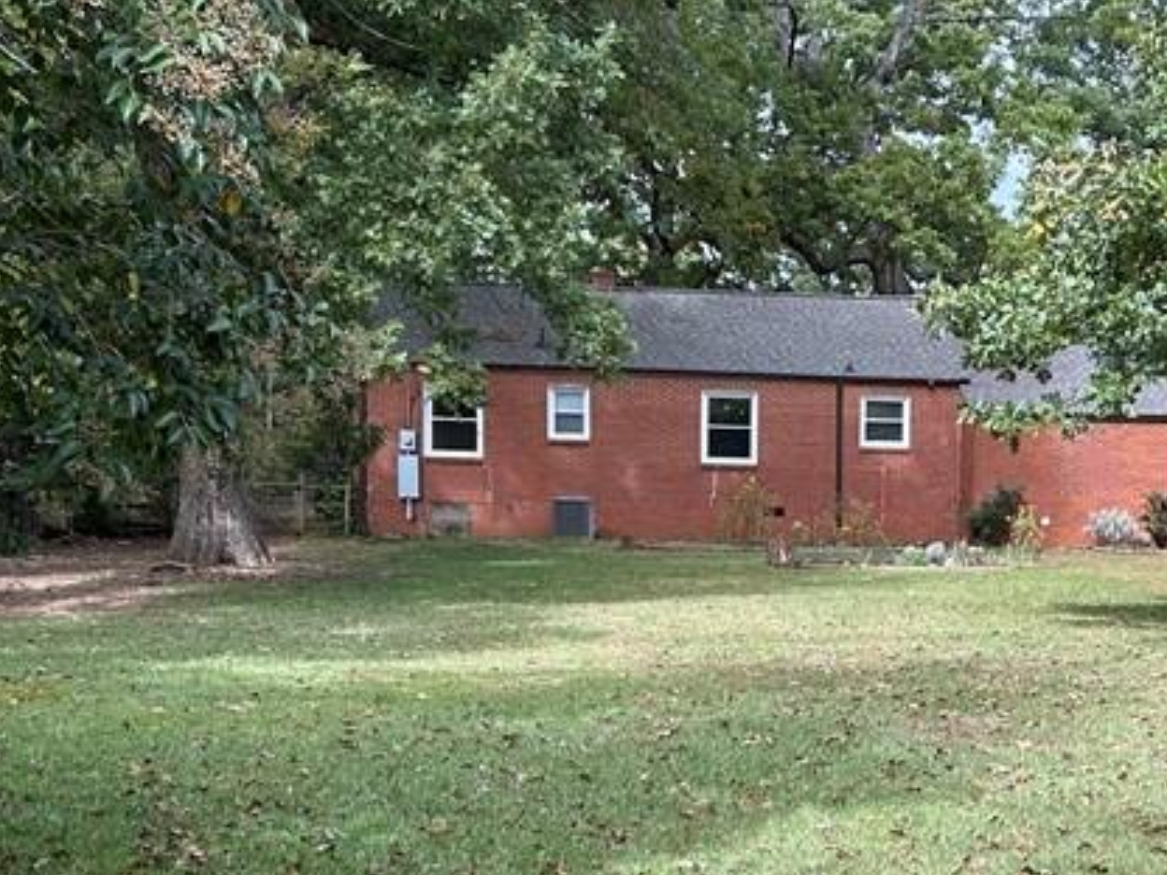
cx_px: 881
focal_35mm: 64
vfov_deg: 22.7
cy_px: 670
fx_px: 2158
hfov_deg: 29.8
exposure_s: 1/666
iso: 50
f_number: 1.5
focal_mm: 5.7
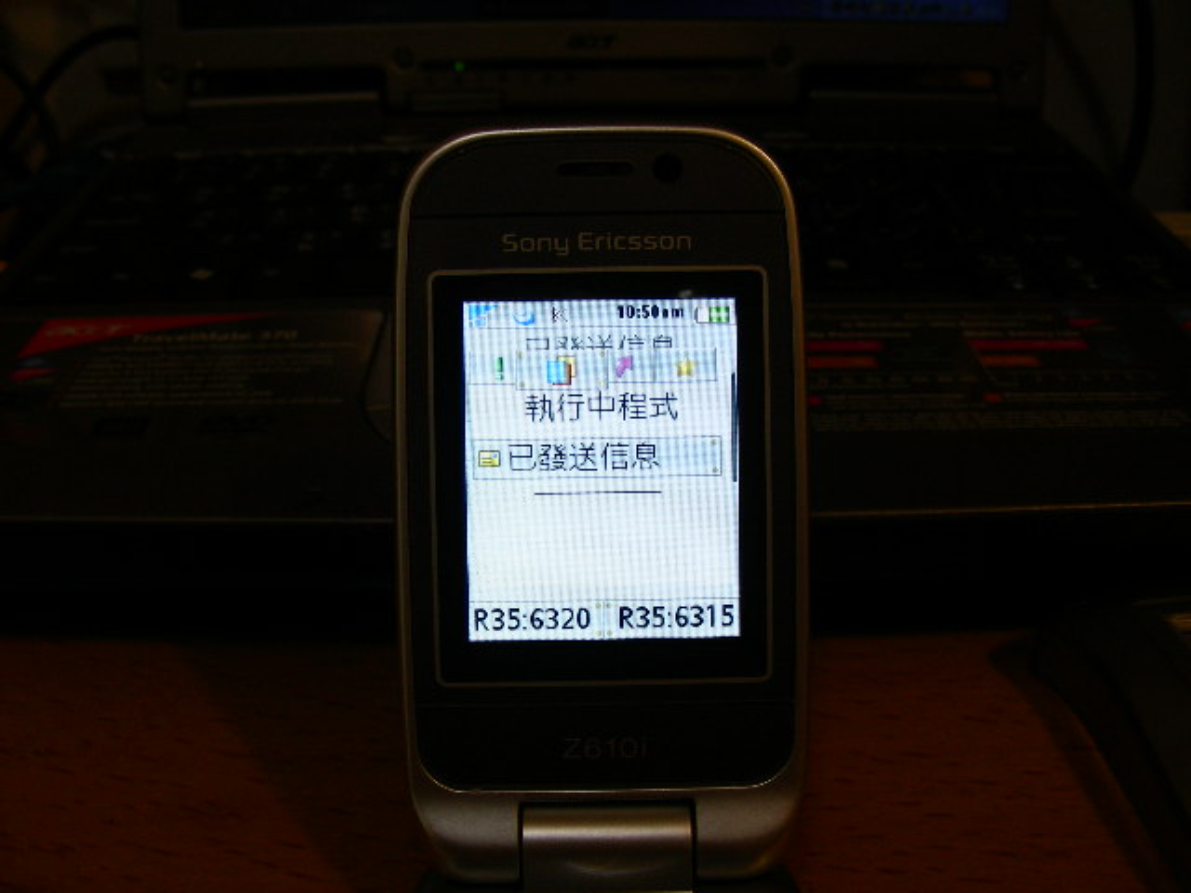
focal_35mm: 38
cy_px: 446
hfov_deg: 49.0
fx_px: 1307
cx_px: 596
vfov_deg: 37.7
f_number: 3.5
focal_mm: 6.3
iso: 50
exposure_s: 1/13.5
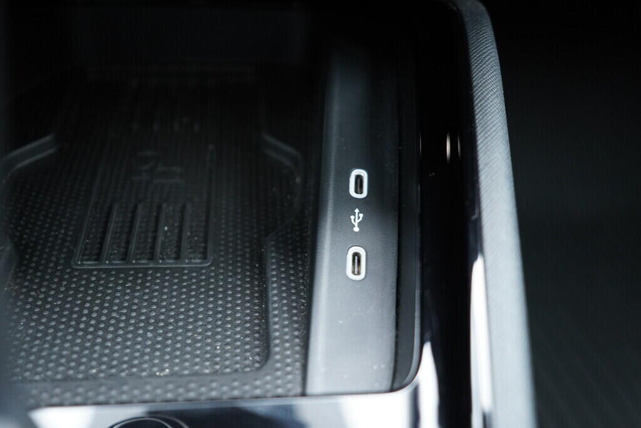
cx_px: 320
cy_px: 214
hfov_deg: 53.1
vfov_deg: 36.9
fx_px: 641
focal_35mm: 36
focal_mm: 24
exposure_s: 1/40
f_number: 2.8
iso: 1250
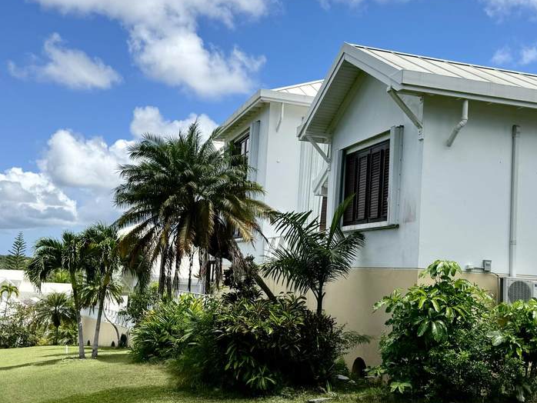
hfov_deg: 42.7
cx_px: 319
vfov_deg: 32.9
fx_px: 683
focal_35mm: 44
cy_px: 212
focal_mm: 6.86
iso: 80
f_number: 1.78
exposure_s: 1/6410
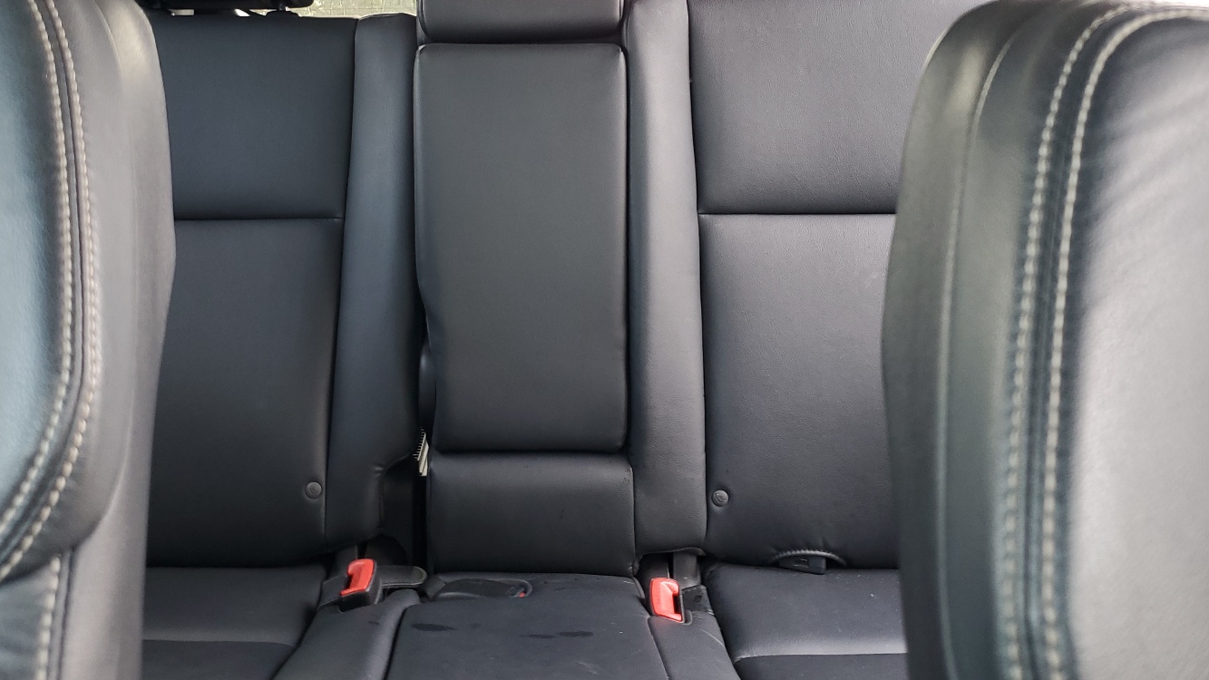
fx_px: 1090
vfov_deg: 34.3
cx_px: 534
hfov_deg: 57.9
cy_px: 216
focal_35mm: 34
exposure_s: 1/60.2
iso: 56
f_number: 1.5
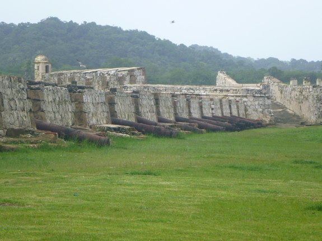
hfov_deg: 12.9
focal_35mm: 153
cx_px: 161
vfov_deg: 9.7
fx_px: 1423
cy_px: 120
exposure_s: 1/125
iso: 125
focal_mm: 22.8
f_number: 5.9
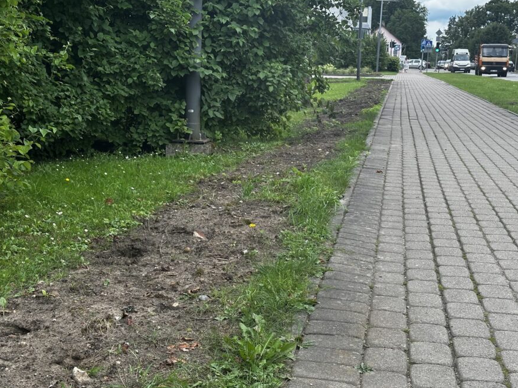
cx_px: 260
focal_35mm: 56
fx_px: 838
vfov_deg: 26.1
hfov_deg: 34.4
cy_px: 187
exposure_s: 1/303
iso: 64
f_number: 1.78
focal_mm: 6.86
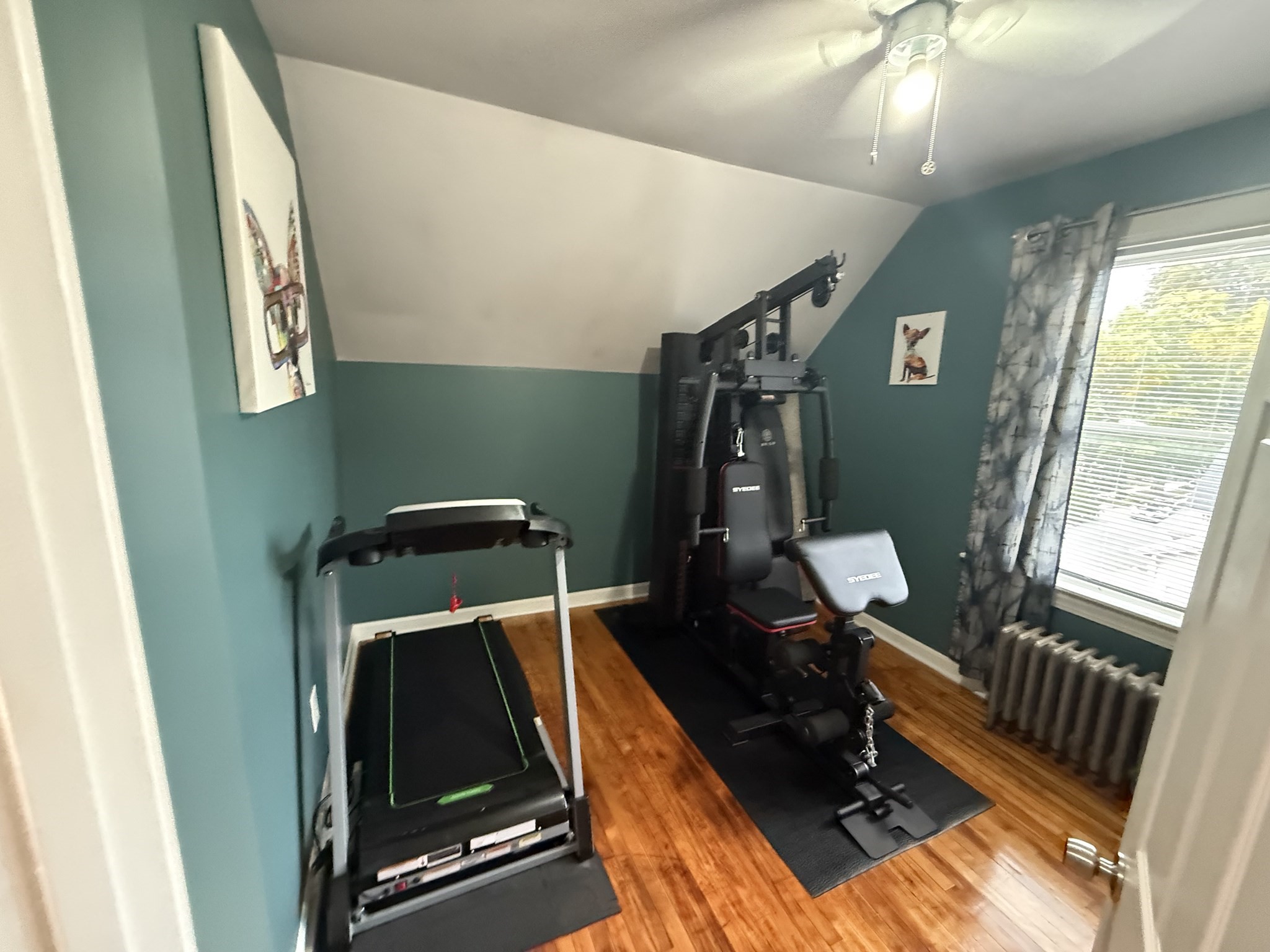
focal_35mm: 14
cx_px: 635
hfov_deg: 102.1
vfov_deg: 85.7
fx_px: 514
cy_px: 476
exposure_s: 1/40
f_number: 2.2
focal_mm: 2.22
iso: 1000
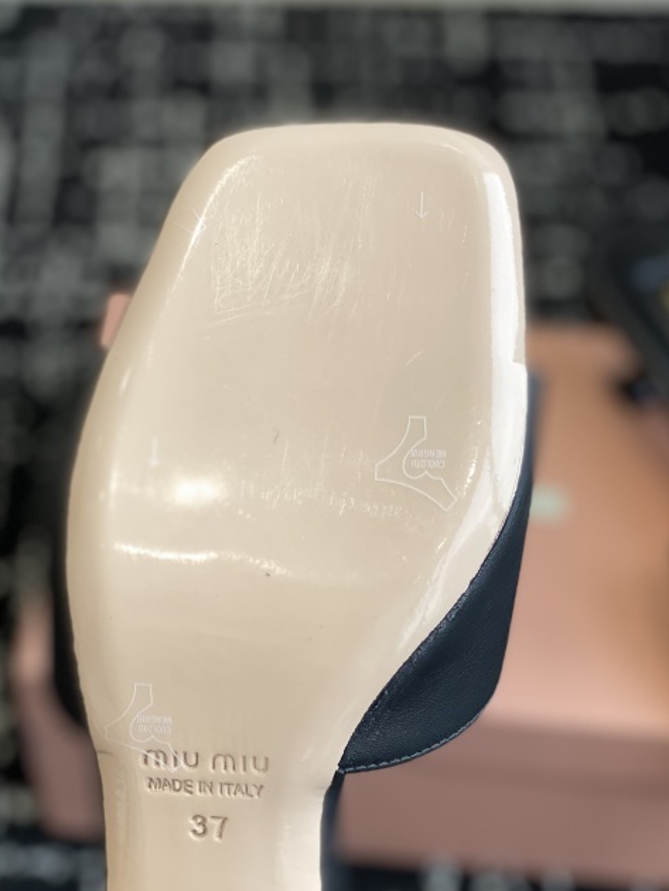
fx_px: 1700
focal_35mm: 66
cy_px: 455
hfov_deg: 22.3
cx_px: 344
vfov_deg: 29.4
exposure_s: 1/122
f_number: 2
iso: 40
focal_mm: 6
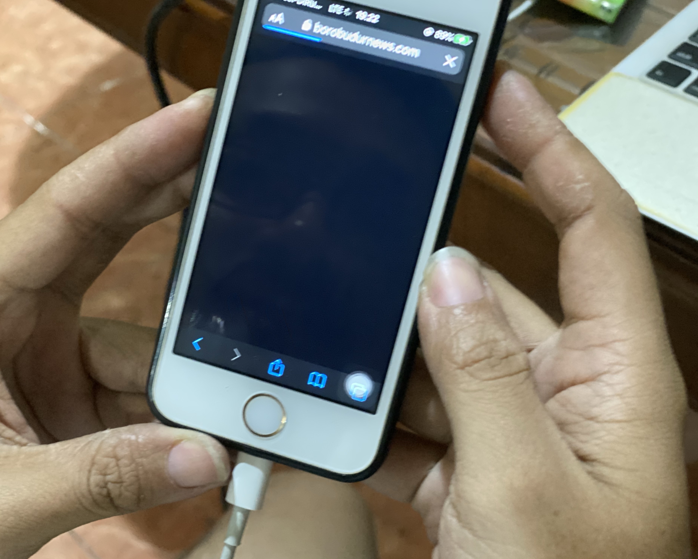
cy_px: 282
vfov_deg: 27.6
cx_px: 320
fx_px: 1136
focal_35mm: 55
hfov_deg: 34.1
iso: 1000
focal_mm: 6
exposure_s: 1/14
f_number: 2
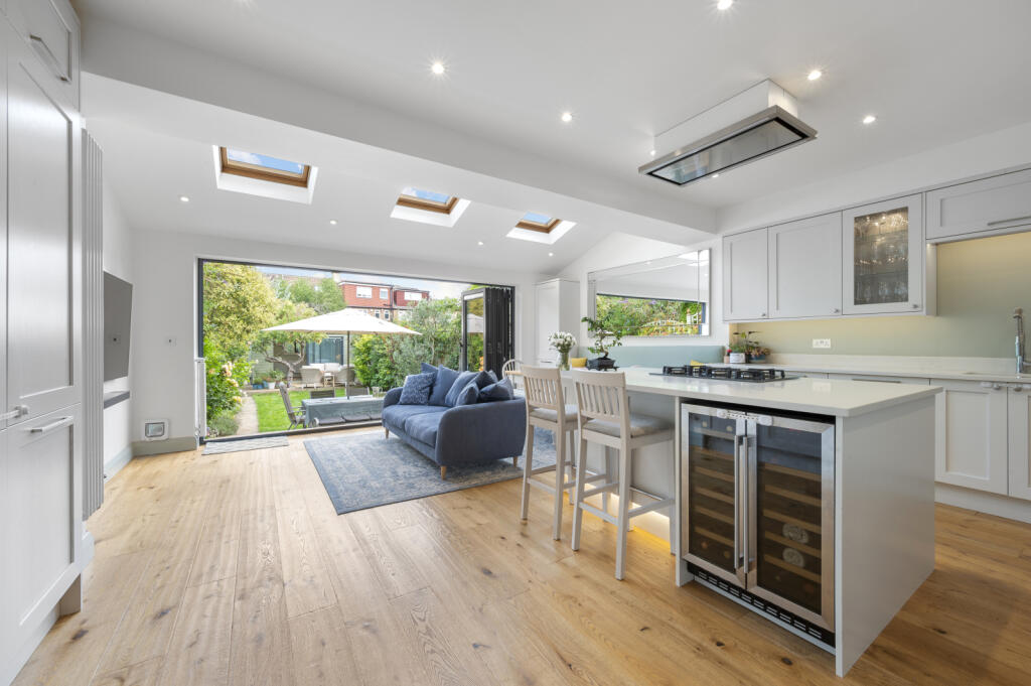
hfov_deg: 104.3
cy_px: 343
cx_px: 516
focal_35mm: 14
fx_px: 401
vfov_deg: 81.1
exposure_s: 1/2.5
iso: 200
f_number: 16
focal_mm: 14
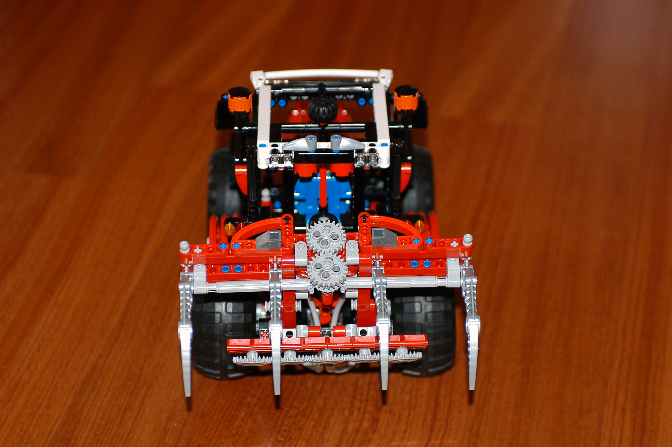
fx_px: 1734
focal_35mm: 93
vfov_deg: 14.7
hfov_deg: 21.9
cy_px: 224
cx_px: 336
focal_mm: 62
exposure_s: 1/60
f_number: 3.5
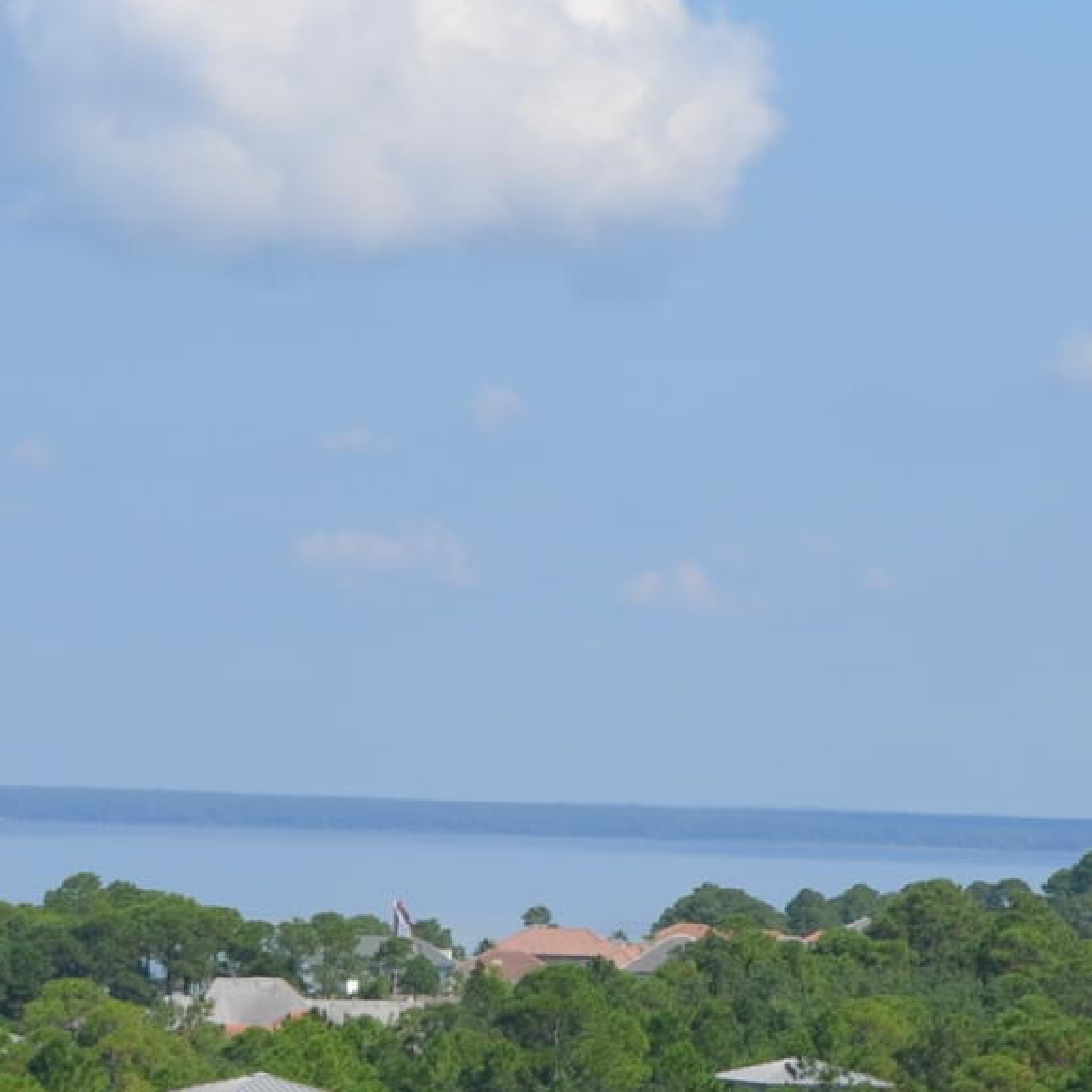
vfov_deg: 7.7
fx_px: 8030
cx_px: 299
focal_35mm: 225
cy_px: 1364
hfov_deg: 7.8
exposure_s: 1/320
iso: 100
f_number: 9
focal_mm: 34
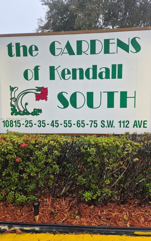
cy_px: 119
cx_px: 81
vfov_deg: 72.5
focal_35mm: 25
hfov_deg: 49.2
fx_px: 165
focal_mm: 5.4
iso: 80
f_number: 1.8
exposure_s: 1/1128
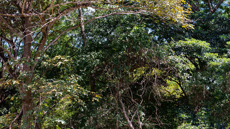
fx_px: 616
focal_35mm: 101
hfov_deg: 20.6
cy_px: 119
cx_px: 221
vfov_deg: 11.9
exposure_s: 1/160
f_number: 6.3
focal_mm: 50
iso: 100
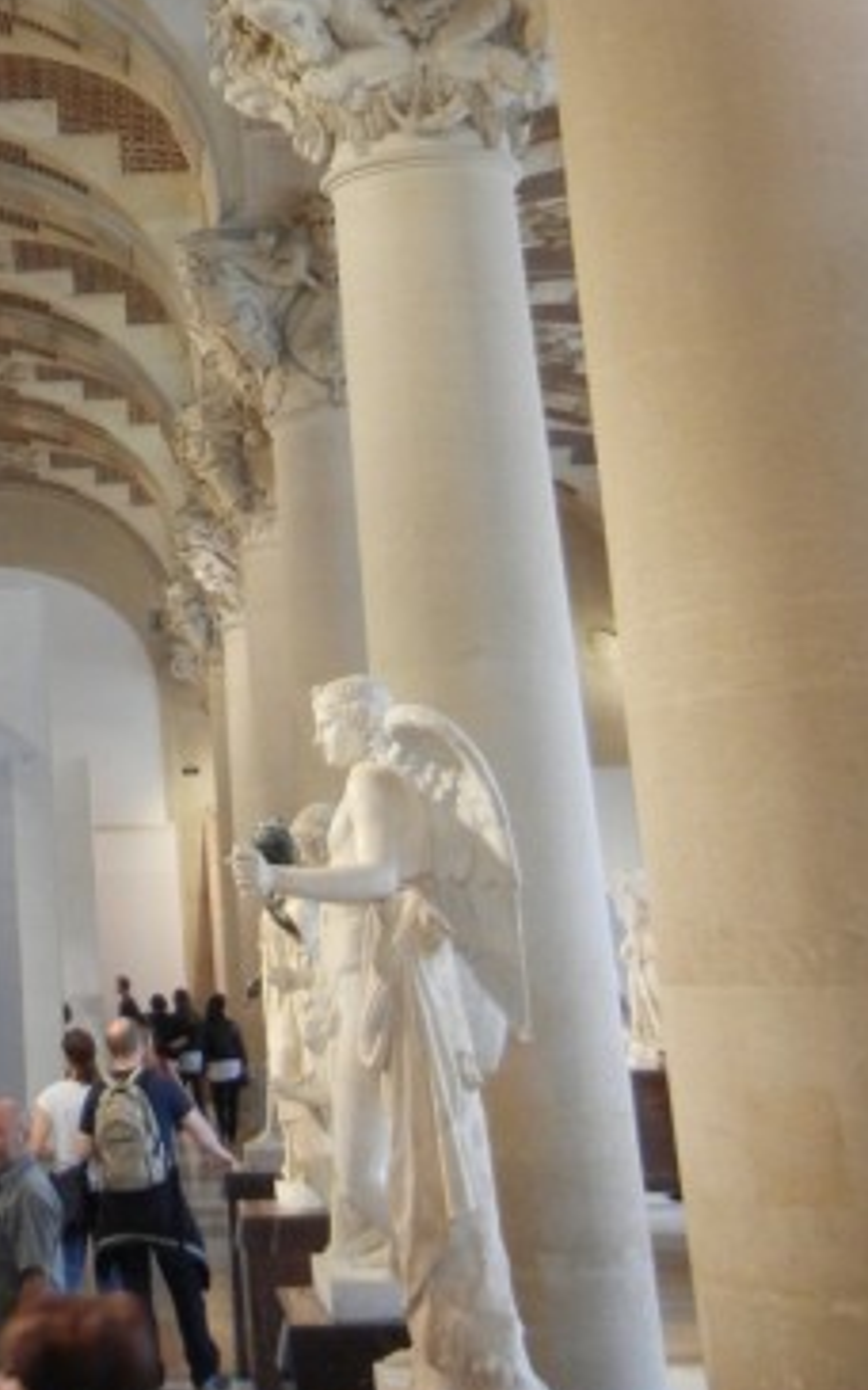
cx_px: -160
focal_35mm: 67
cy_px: 46
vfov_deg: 28.9
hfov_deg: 18.5
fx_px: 2537
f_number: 3.5
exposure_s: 1/15.1
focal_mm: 5.4
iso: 400
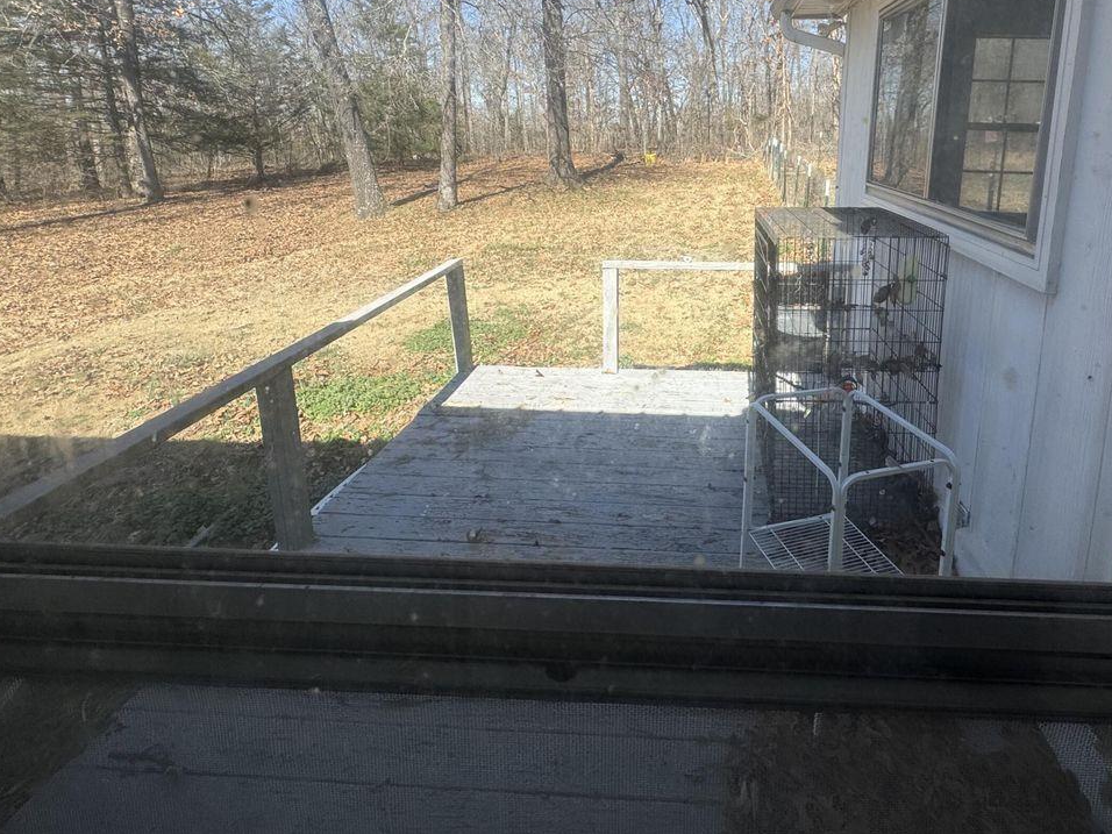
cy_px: 243
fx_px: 642
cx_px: 668
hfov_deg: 80.8
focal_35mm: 20
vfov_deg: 63.3
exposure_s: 1/980
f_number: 2.2
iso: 50
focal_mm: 2.22
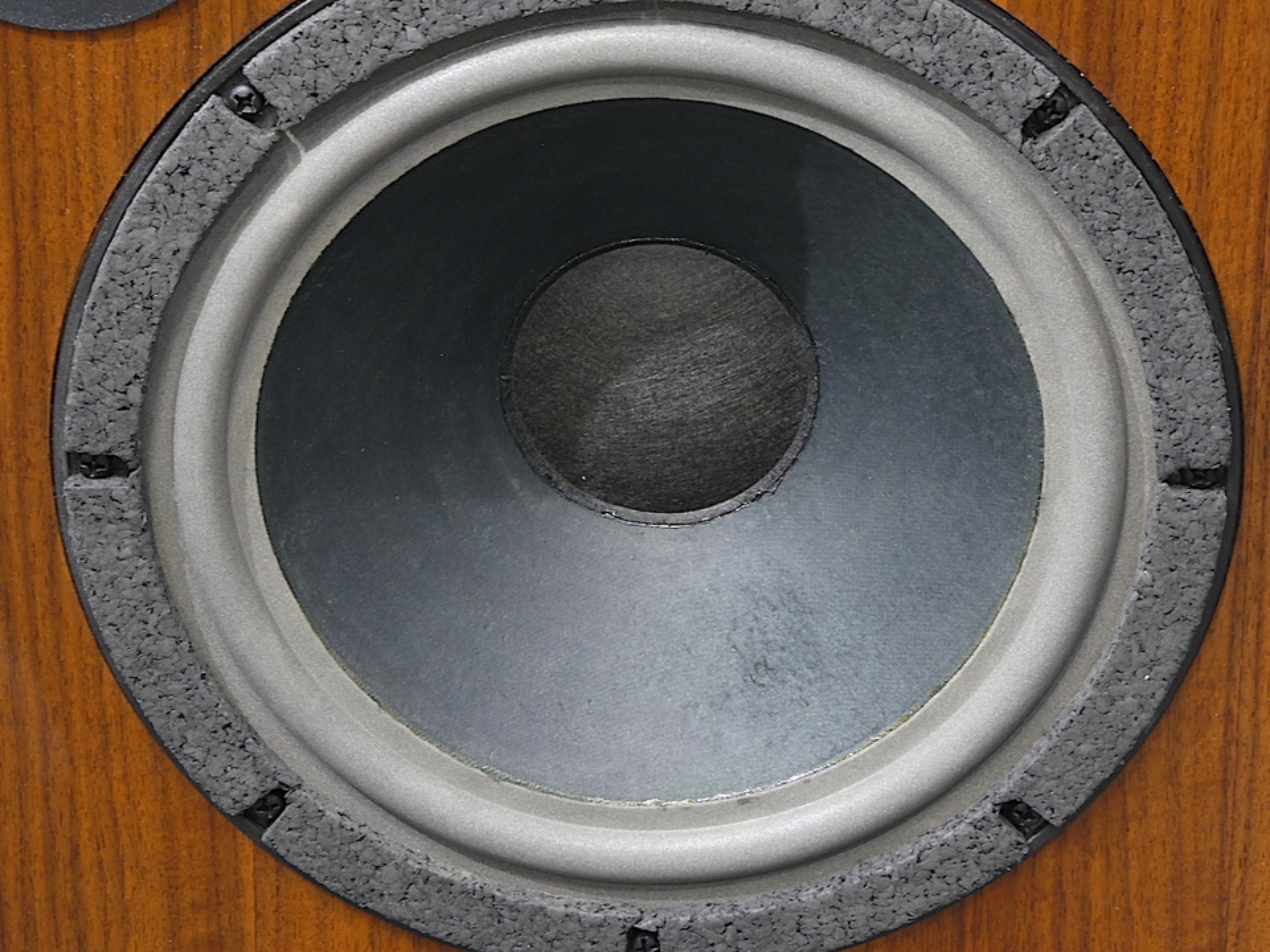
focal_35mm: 151
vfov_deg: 9.8
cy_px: 476
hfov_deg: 13.1
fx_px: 5540
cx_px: 635
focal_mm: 27.1
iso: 200
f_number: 5.4
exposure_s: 1
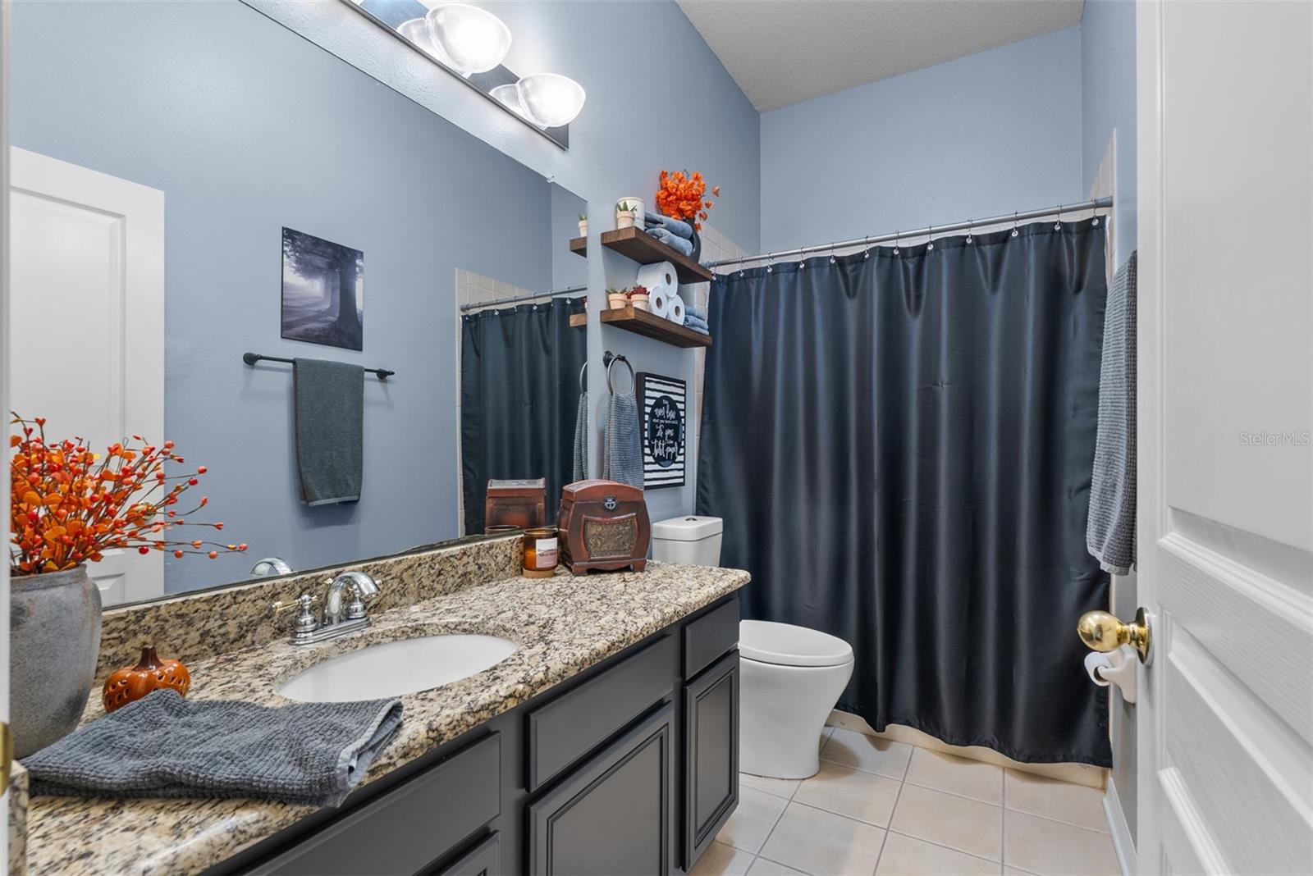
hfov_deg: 96.7
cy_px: 438
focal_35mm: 16
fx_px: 584
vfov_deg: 73.8
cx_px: 656
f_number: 9
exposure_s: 1.3
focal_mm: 16
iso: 320
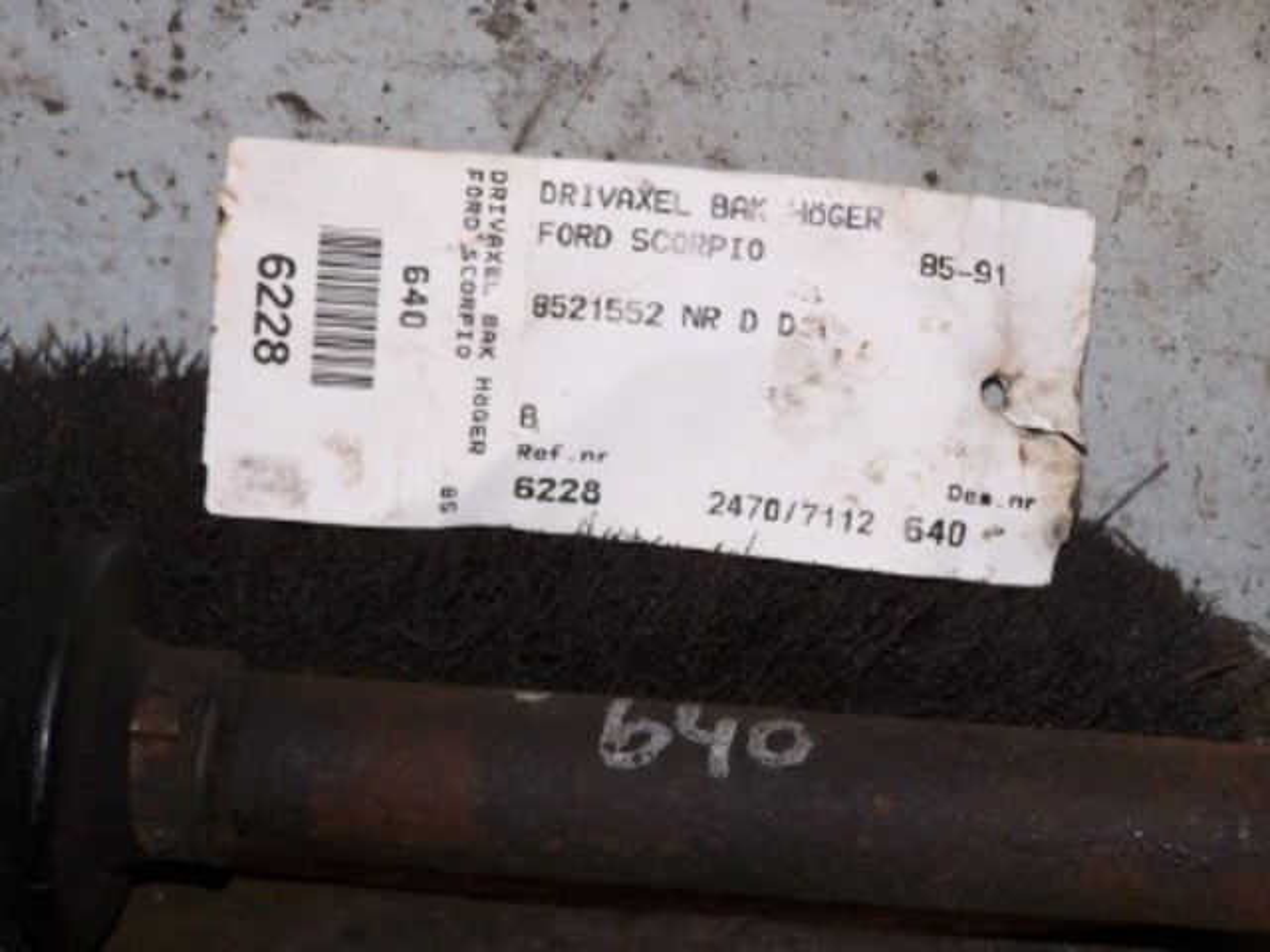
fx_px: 6200
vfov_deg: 8.8
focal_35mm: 169
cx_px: 635
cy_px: 476
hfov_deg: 11.7
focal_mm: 28
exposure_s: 1/125
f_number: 3.2
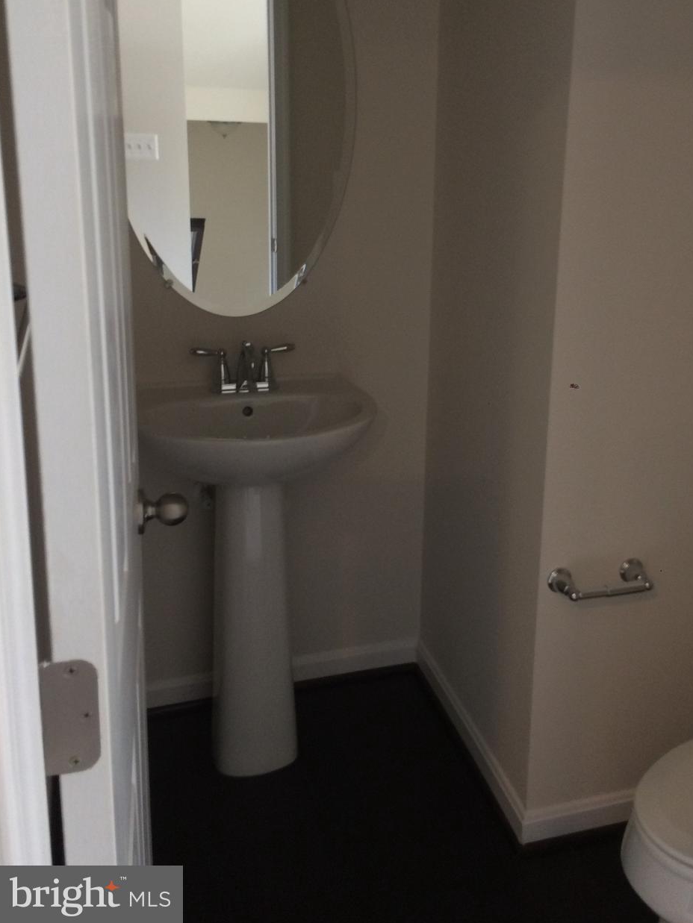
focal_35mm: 36
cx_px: 426
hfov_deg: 39.4
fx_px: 961
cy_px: 354
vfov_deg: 50.9
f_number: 2.2
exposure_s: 1/30
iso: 125
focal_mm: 4.15
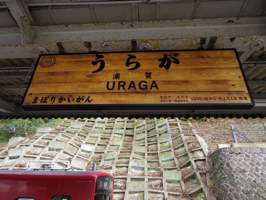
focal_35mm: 23
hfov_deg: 73.9
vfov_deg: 58.9
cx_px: 133
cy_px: 100
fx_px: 177
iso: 100
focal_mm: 5
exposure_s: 1/100
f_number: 4
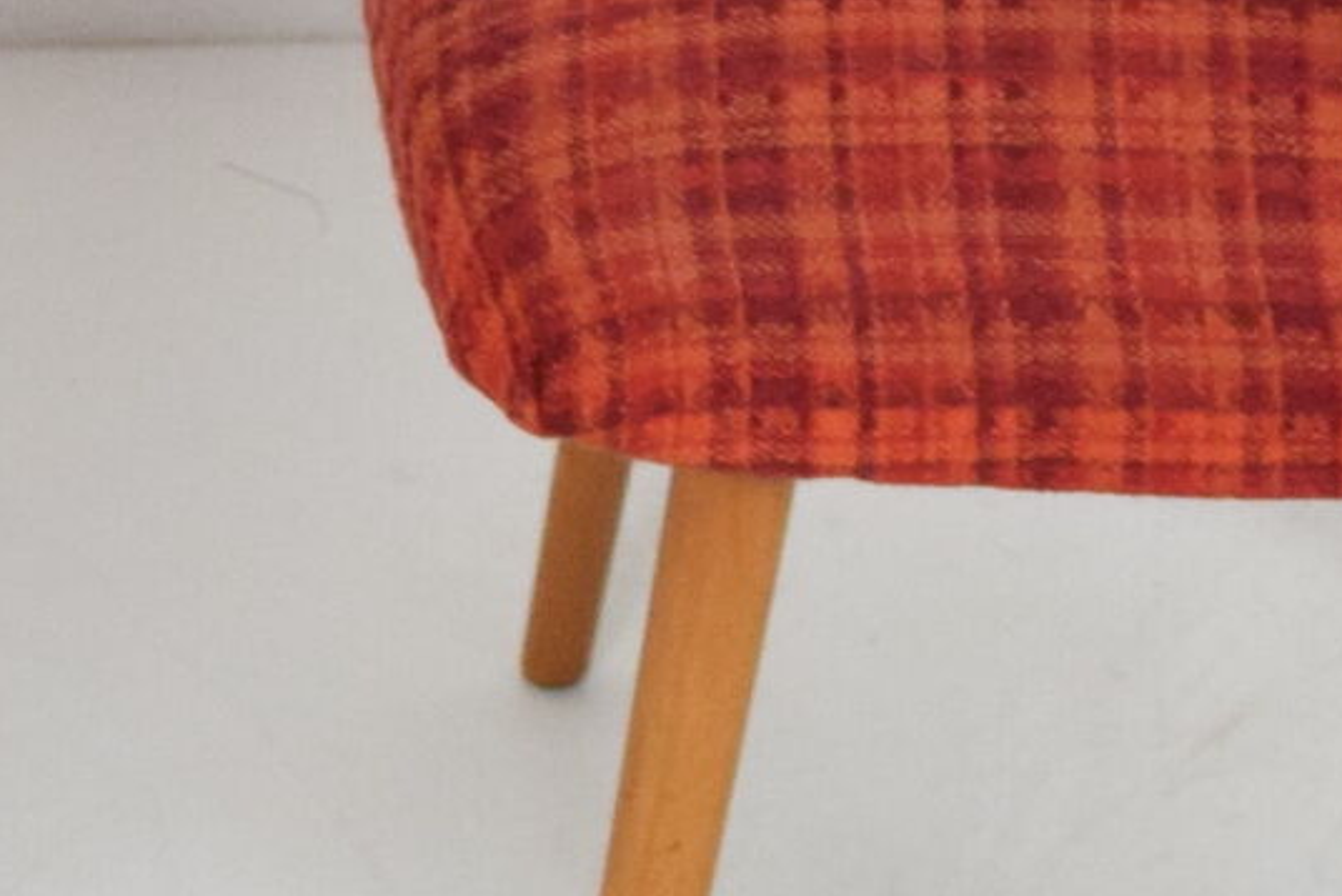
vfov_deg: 5.1
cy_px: -123
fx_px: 9995
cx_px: 73
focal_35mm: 268
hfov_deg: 7.7
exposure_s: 1/160
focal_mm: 32
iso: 1600
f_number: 6.3
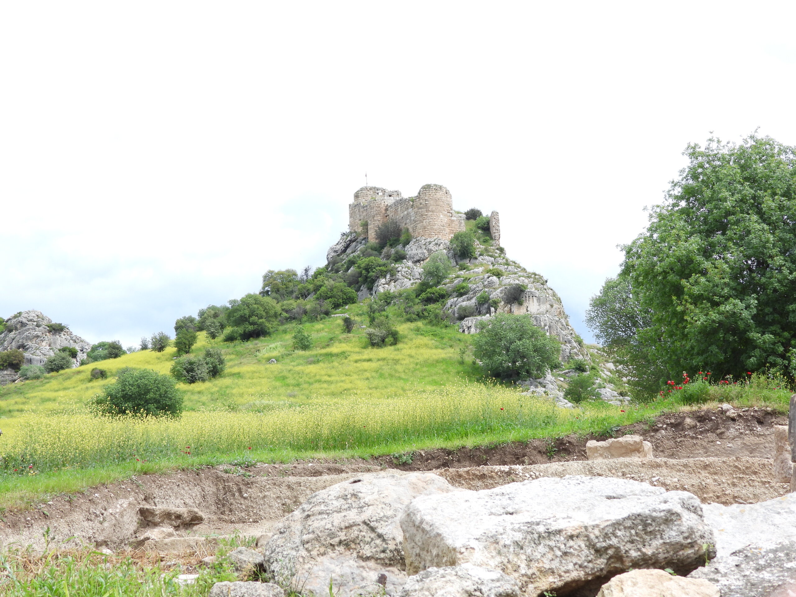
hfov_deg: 29.8
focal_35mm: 65
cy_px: 298
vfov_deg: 22.6
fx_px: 1495
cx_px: 398
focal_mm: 11.7
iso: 100
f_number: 3.5
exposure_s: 1/800
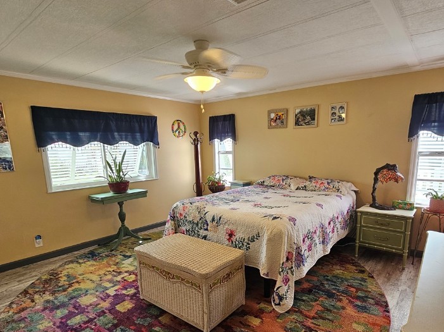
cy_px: 202
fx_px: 244
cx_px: 243
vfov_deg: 67.9
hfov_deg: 84.5
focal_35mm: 19
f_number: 2.2
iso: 100
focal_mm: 2.2
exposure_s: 1/60
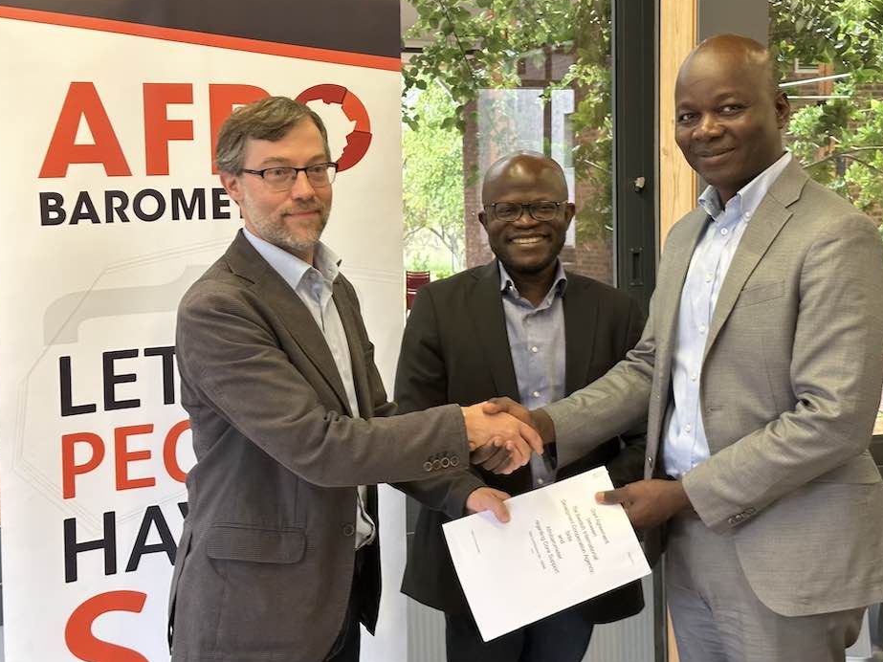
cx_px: 449
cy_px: 306
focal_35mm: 52
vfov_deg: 28.0
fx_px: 1326
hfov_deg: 36.8
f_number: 1.78
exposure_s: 1/50
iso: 200
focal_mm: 6.86
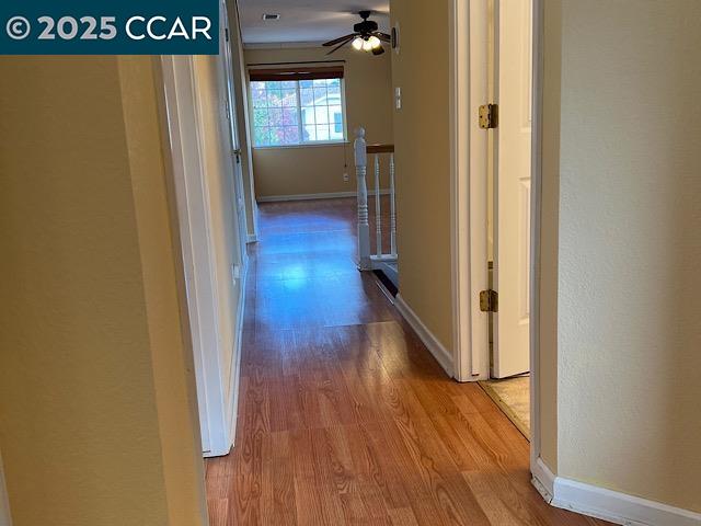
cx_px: 350
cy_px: 263
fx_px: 527
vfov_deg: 53.1
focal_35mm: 26
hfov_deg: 67.3
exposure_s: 1/120
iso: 100
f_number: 1.5
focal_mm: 5.7
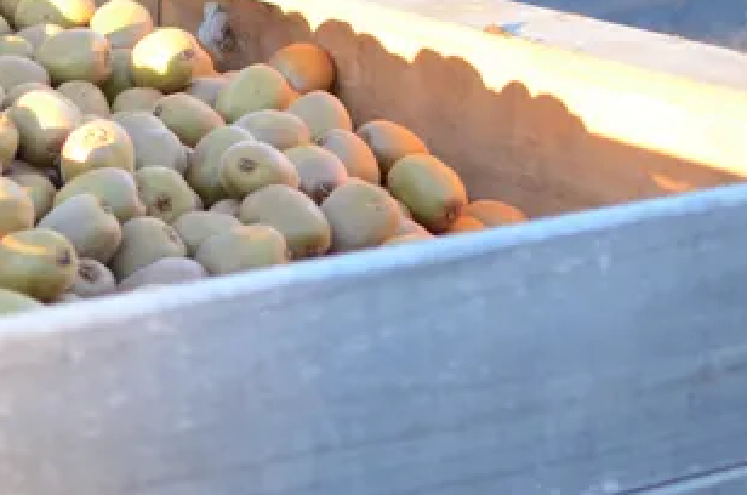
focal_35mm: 136
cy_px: 150
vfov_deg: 10.0
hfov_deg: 14.6
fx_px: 2822
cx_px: -158
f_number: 2
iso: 800
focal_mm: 35
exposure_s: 1/1000
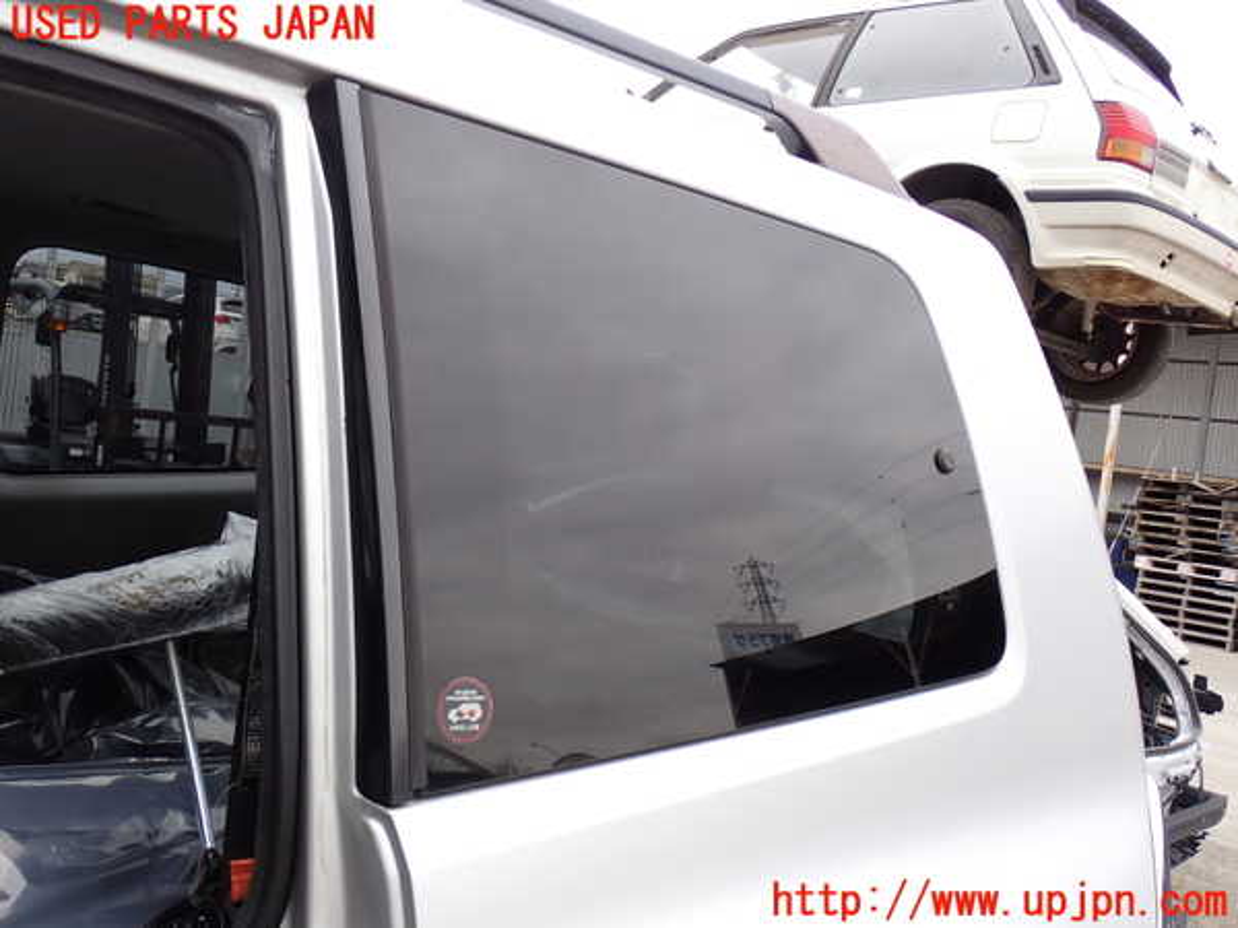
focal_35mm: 36
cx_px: 619
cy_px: 464
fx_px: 1287
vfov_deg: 39.7
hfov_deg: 51.4
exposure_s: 1/125
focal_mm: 6.37
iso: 100
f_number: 3.5
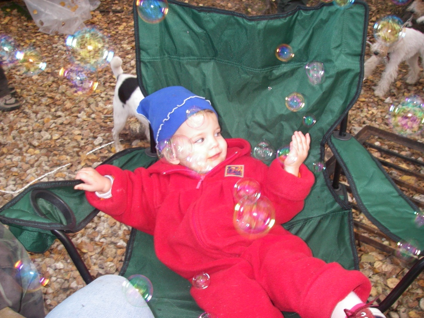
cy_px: 159
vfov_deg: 37.7
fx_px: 465
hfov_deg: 49.0
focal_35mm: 38
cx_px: 212
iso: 200
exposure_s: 1/40
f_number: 3.3
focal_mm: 6.3
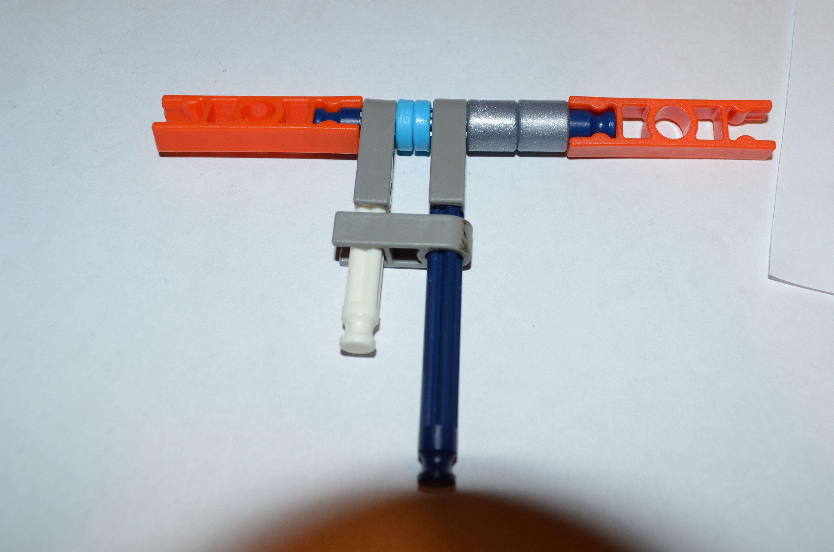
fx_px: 948
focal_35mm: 41
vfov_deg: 32.3
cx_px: 451
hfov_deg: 47.5
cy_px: 210
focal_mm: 20
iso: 200
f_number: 5.6
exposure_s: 1/30
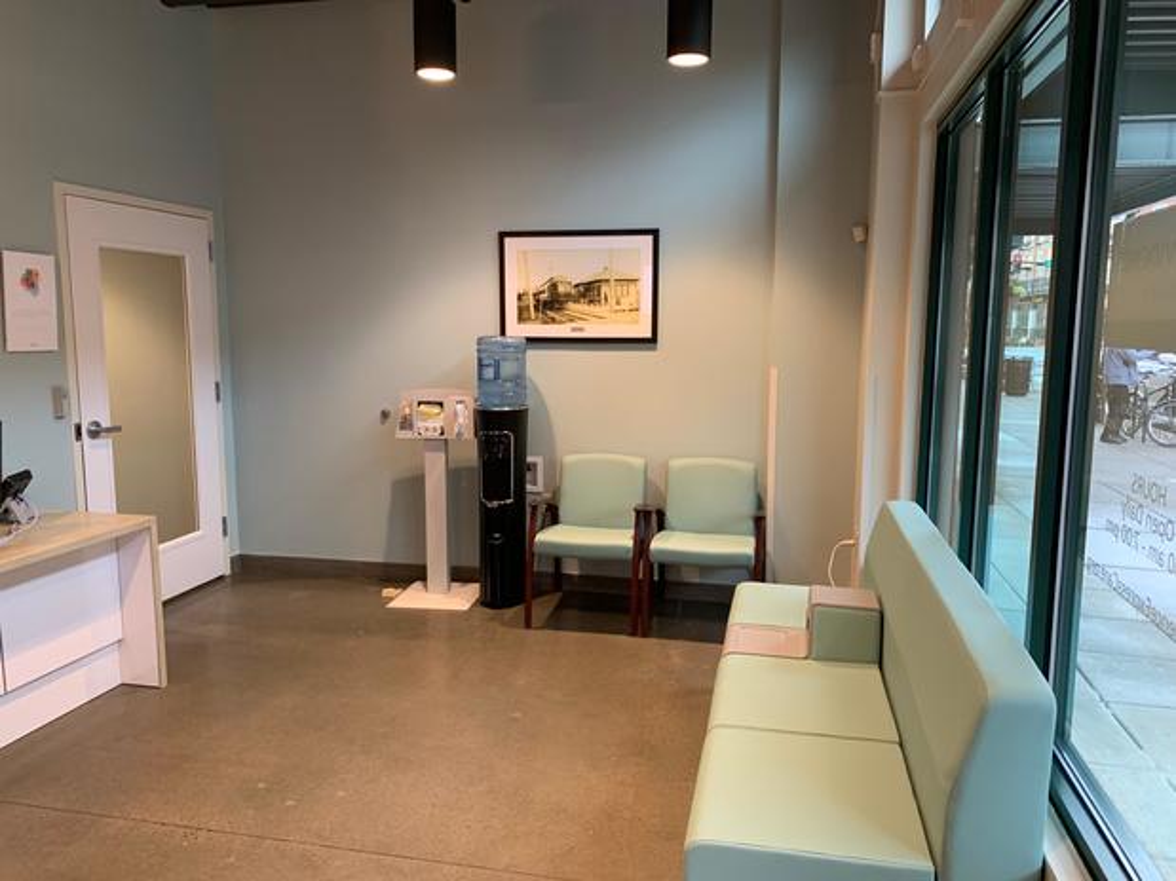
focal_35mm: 26
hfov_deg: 67.3
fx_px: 883
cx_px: 588
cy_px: 440
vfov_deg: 53.0
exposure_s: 1/60
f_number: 1.8
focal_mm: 4.25
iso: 125
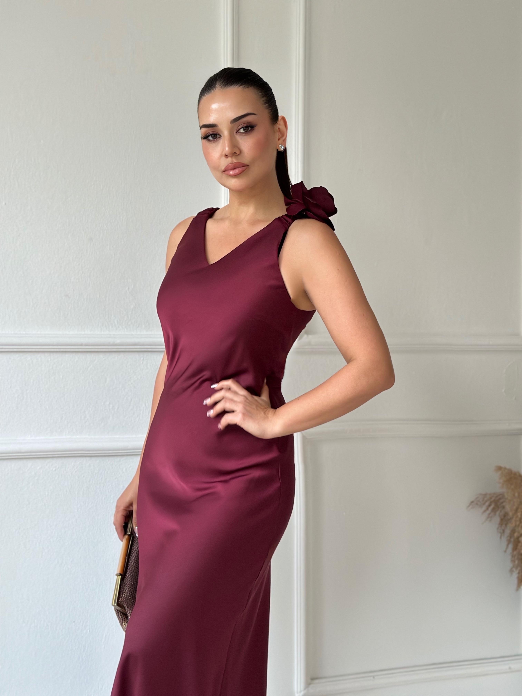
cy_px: 348
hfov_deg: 30.3
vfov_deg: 39.7
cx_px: 261
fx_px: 965
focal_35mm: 48
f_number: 1.78
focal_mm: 6.86
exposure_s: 1/60
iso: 400
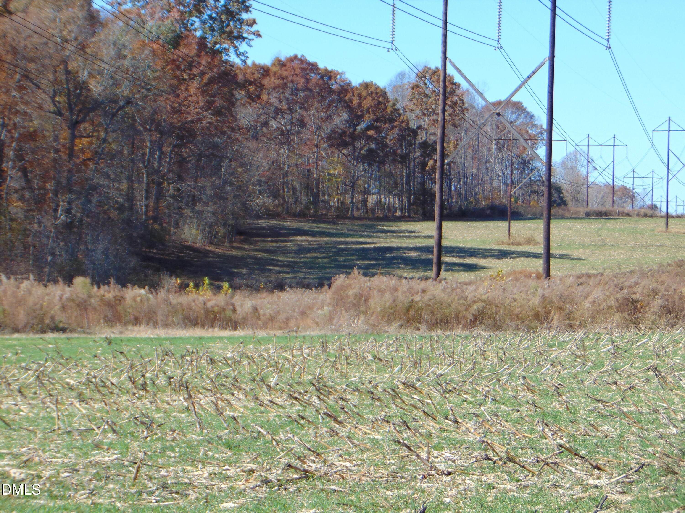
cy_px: 256
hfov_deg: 18.2
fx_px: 2137
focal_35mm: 108
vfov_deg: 13.7
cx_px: 342
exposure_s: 1/500
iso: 80
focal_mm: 19.4
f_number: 3.9
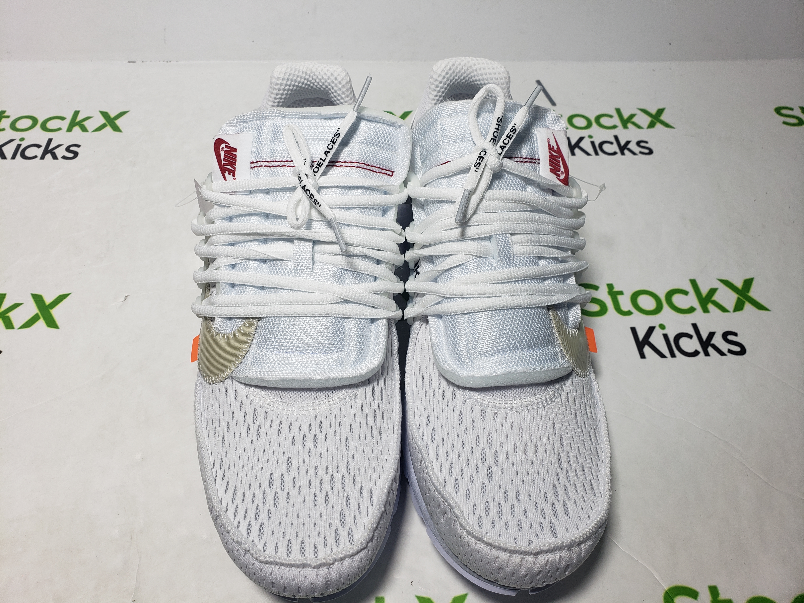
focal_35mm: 26
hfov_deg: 67.3
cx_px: 402
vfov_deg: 53.1
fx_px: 604
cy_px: 302
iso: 50
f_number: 2.4
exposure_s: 1/281
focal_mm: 4.3
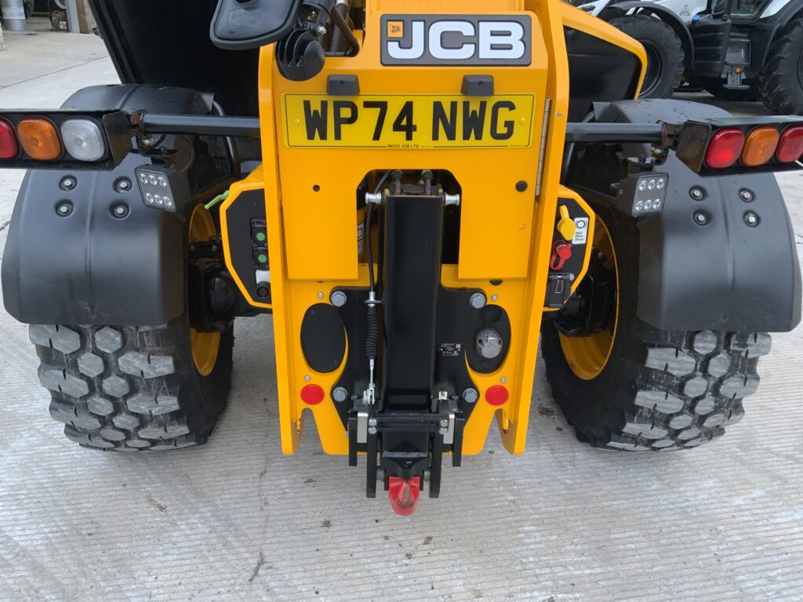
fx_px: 673
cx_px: 402
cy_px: 301
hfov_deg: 61.7
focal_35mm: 29
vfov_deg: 48.2
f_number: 1.8
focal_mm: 3
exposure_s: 1/122
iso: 64
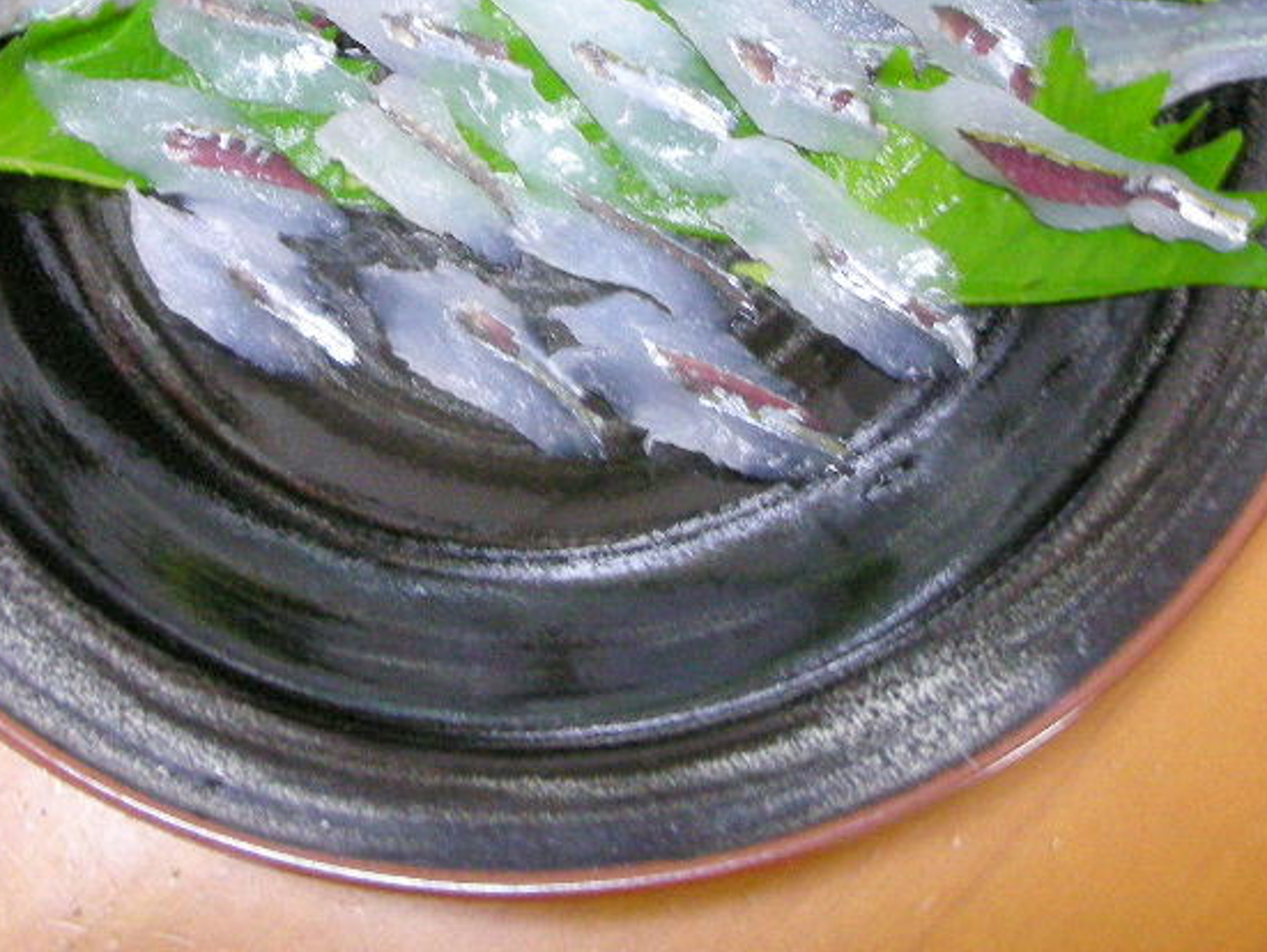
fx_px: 2381
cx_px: 527
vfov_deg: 22.1
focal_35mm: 65
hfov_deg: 29.7
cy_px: 106
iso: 278
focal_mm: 5.8
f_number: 2.8
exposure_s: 1/8.1
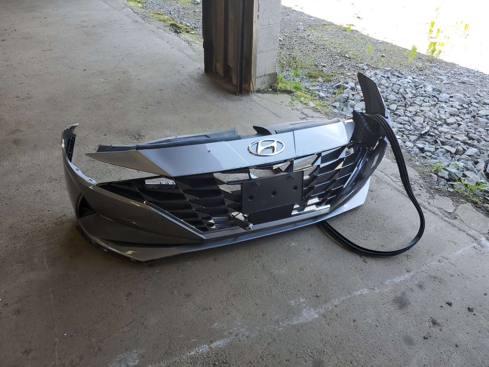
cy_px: 184
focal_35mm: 26
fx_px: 367
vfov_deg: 53.1
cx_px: 244
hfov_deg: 67.3
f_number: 1.5
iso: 50
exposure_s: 1/238
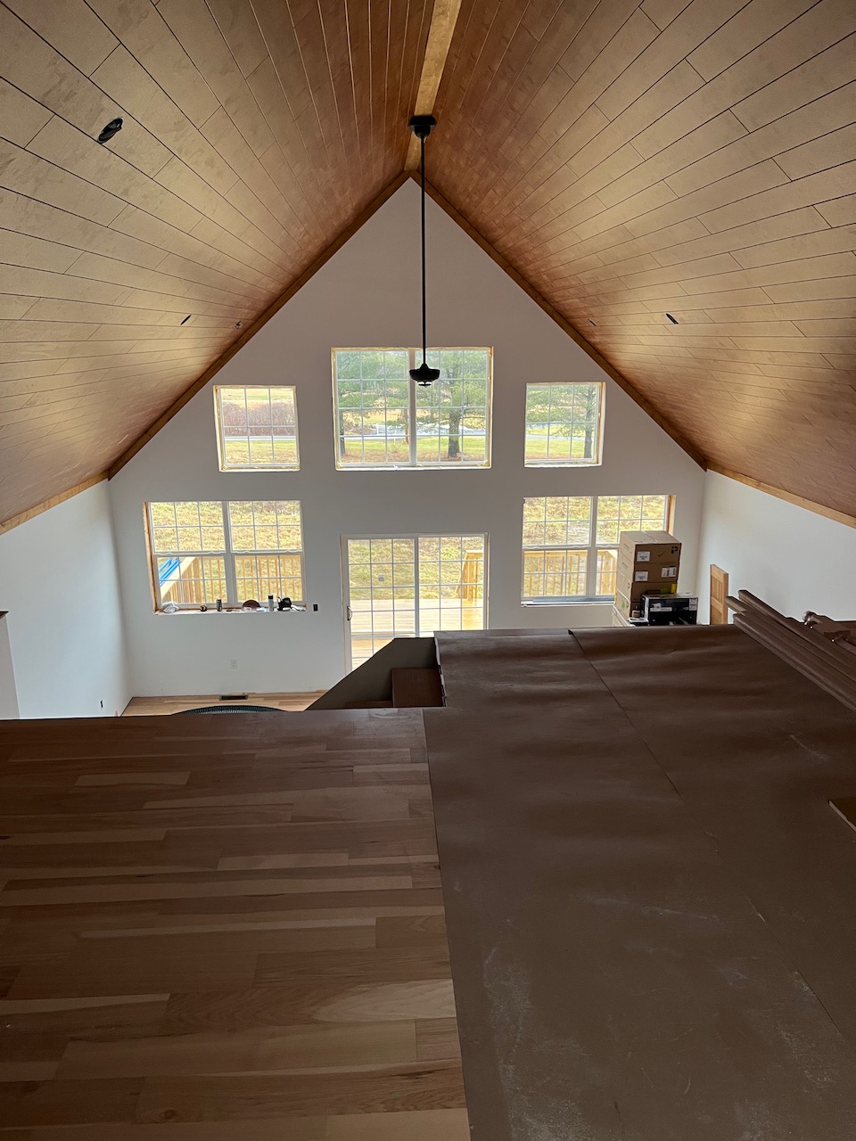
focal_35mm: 26
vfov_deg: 67.3
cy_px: 570
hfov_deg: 53.1
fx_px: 857
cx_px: 428
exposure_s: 1/60
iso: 320
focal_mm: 5.1
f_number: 1.6
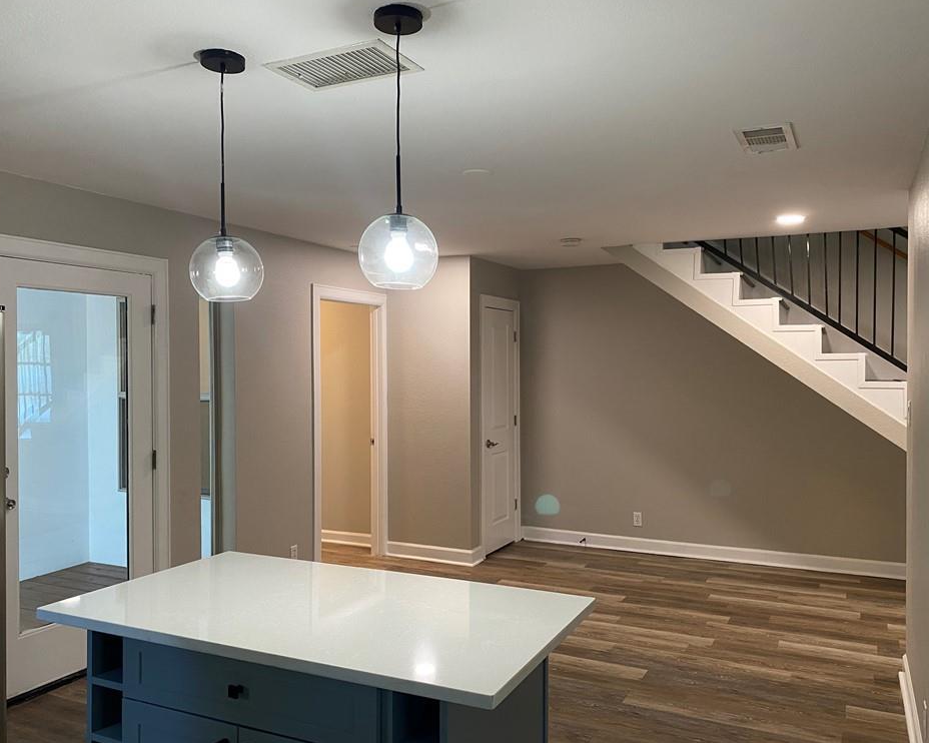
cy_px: 376
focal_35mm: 28
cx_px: 464
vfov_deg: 51.5
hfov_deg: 62.2
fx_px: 770
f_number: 1.8
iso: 125
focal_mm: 4.25
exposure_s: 1/60
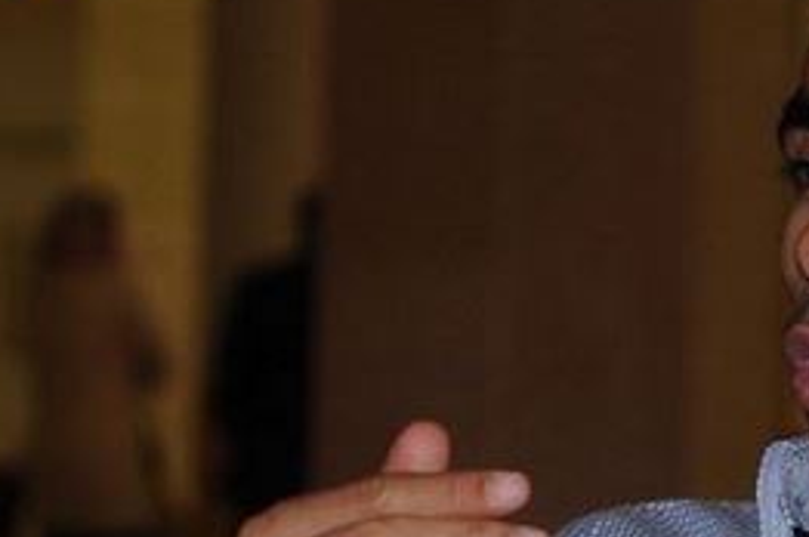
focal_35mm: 178
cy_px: 370
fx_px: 3995
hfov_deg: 11.4
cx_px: 891
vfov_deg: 7.7
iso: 320
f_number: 2.8
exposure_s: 1/100
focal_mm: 48
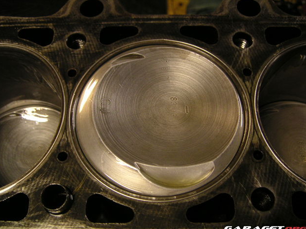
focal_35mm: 39
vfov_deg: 36.8
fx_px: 345
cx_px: 151
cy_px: 116
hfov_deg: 47.9
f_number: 2.8
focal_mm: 6
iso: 100
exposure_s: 1/10
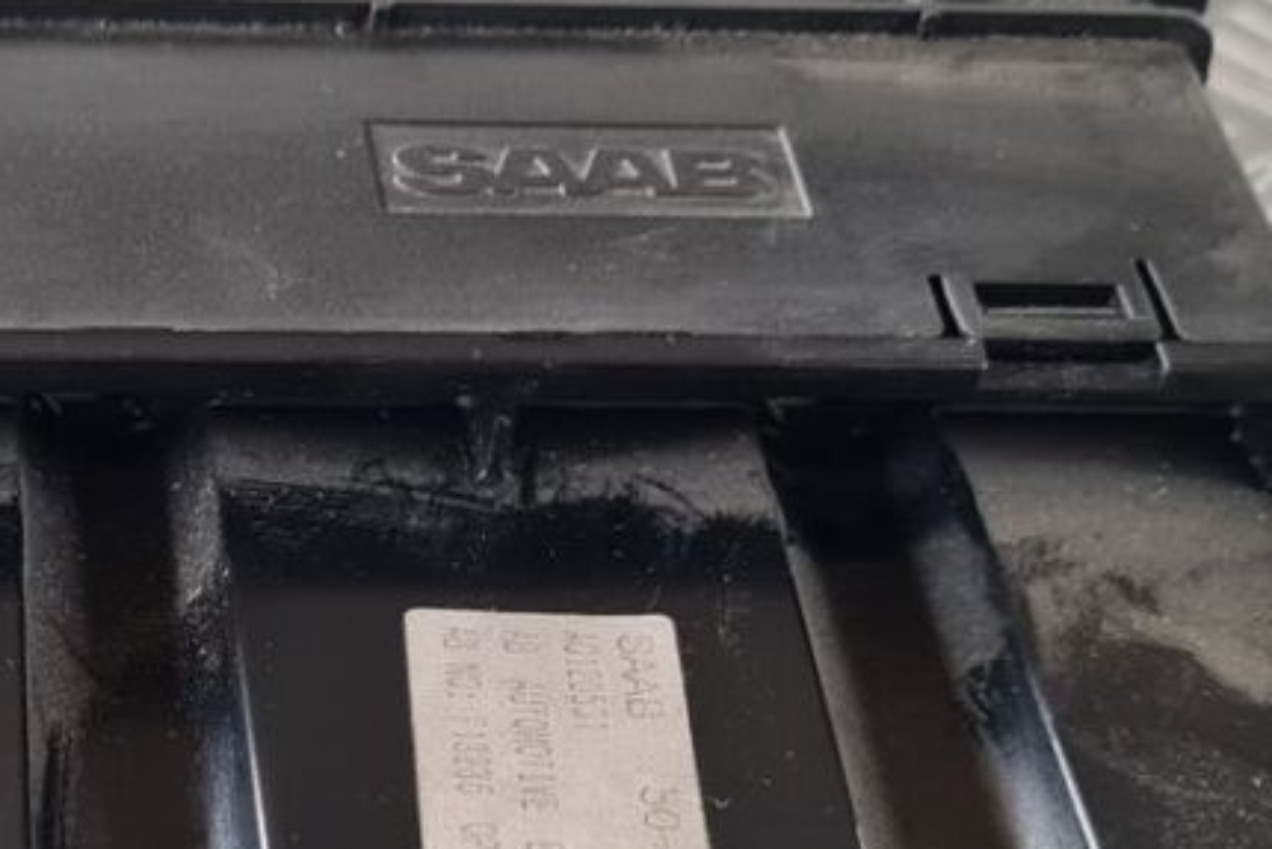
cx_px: -18
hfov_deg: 22.2
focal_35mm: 88
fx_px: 3110
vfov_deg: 15.2
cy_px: 884
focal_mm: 5.4
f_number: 1.8
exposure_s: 1/50
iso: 160
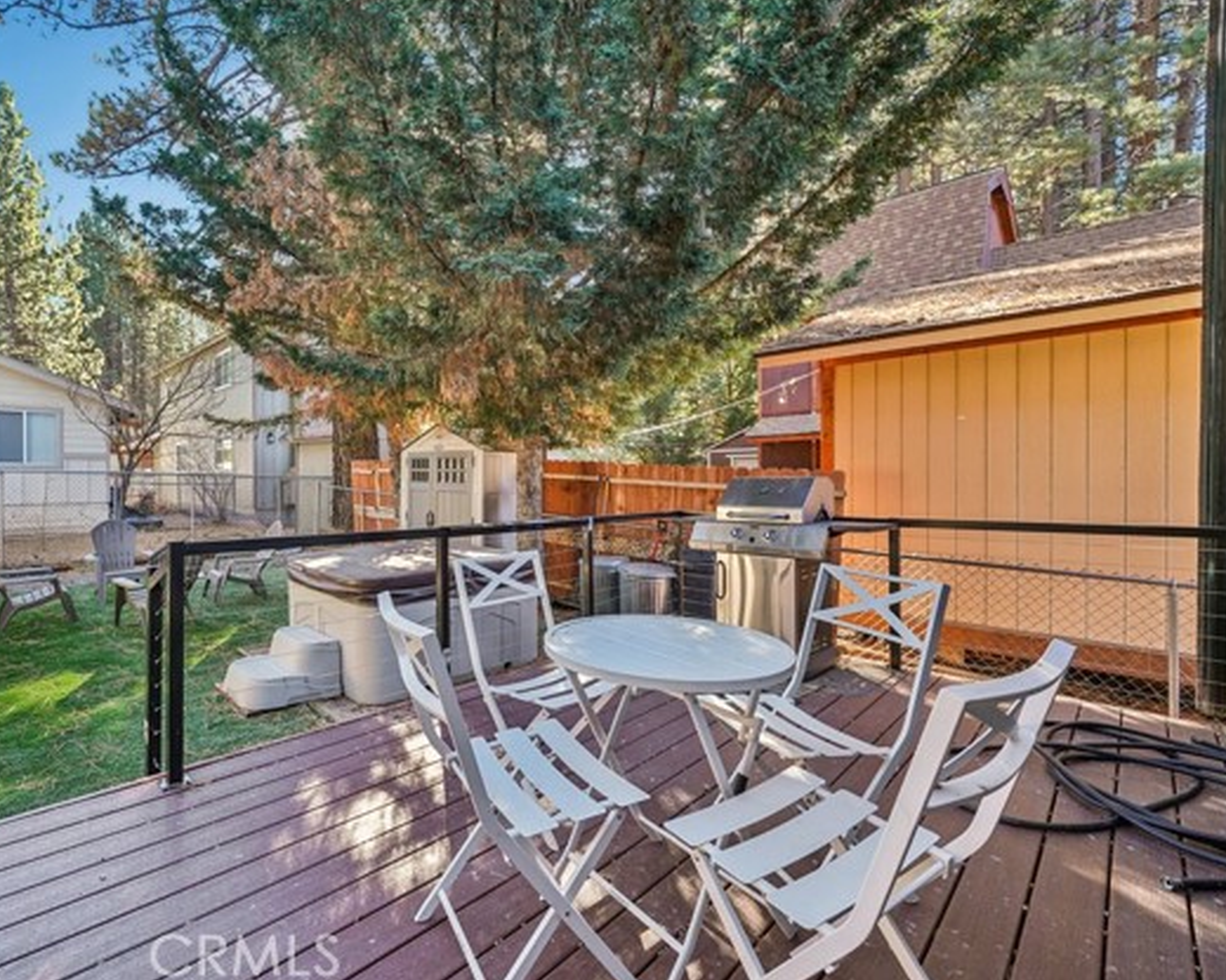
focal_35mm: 15
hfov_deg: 95.7
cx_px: 497
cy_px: 488
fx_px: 544
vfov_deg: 84.0
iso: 400
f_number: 9
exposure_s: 1/20
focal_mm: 13
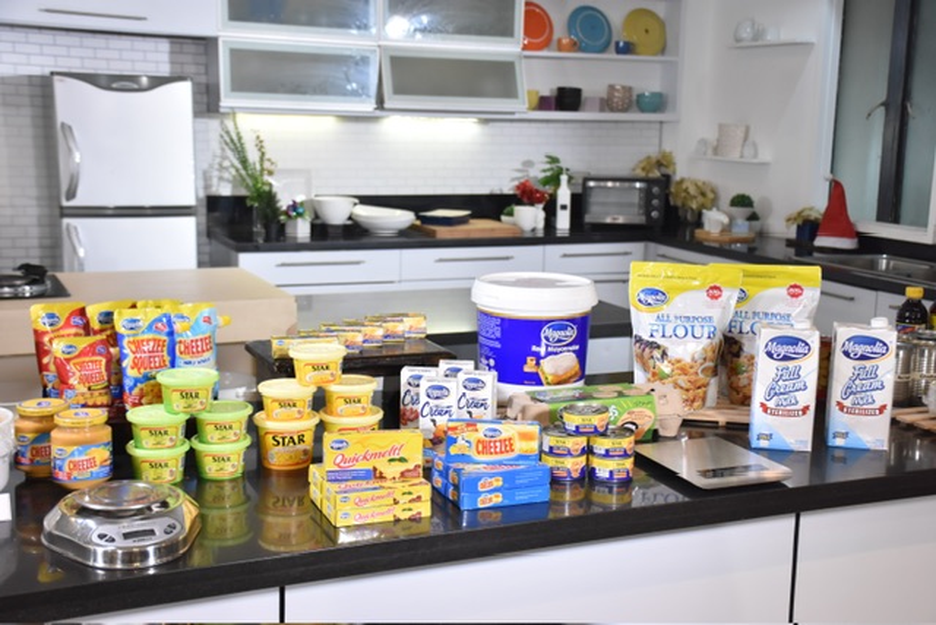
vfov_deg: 28.1
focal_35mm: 48
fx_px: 1248
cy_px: 312
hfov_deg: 41.1
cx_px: 468
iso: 1250
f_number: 4
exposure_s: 1/100
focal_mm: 32
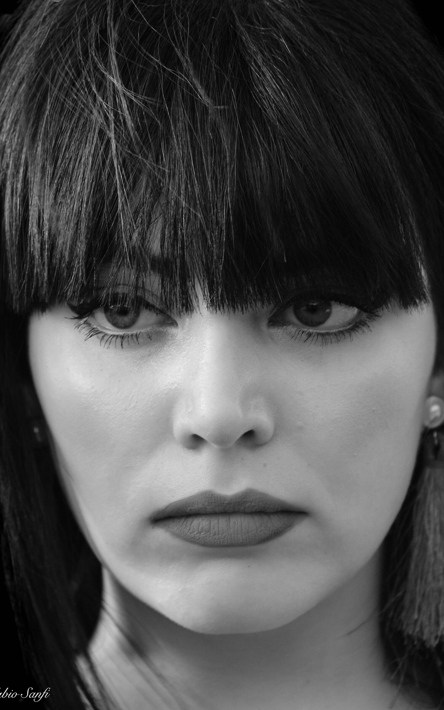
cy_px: 355
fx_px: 6815
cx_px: 216
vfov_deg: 6.0
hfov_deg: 3.7
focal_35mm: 352
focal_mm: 230
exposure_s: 1/30
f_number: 6.7
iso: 500
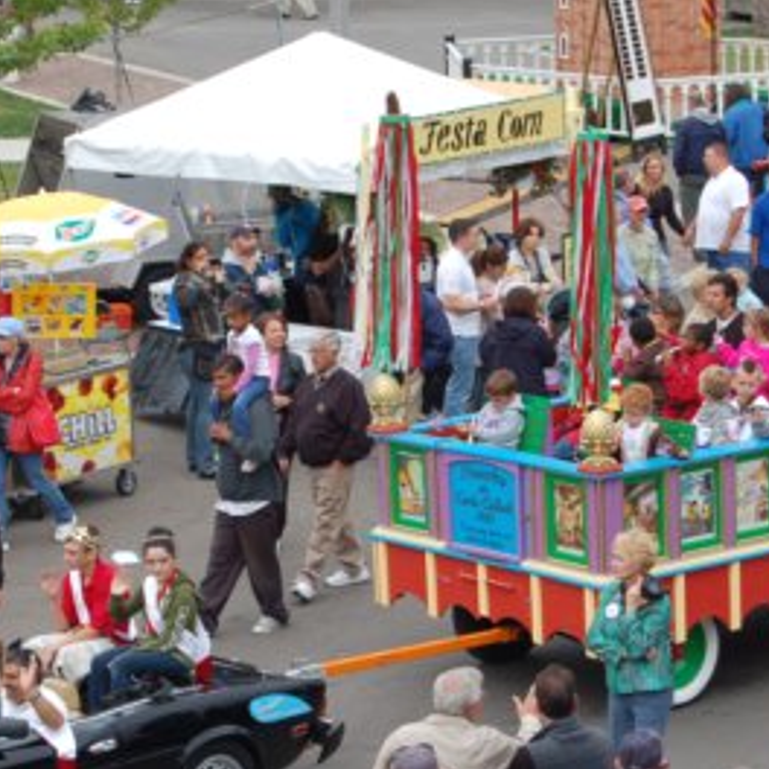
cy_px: 491
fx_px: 3742
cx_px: 415
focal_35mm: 149
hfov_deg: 11.7
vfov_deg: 11.7
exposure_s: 1/125
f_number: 6.3
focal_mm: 55
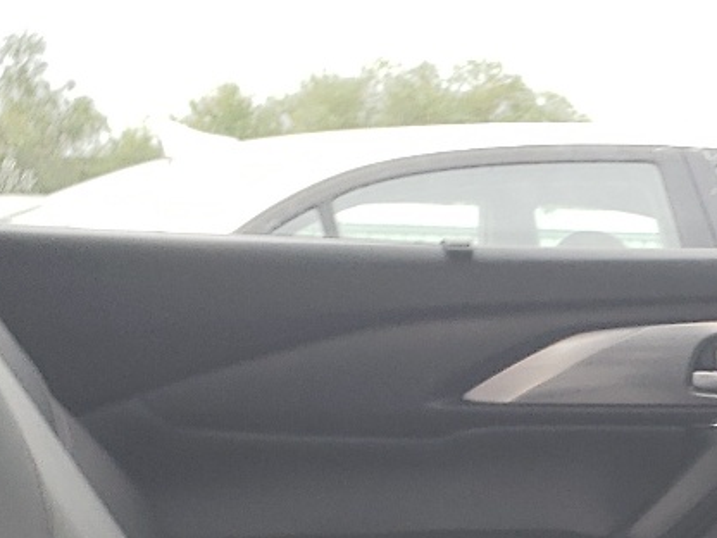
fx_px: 2071
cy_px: 857
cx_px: 957
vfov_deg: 13.7
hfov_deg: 18.2
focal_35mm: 100
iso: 76
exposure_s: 1/60.2
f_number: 1.5
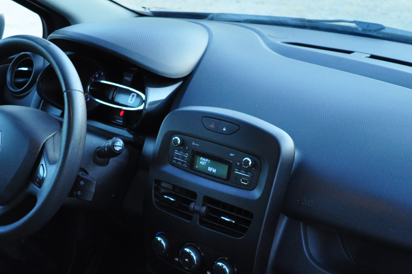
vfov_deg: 19.3
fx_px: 799
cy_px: 216
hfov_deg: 28.9
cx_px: 194
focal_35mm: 70
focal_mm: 27
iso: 1250
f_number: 5.6
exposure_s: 1/60
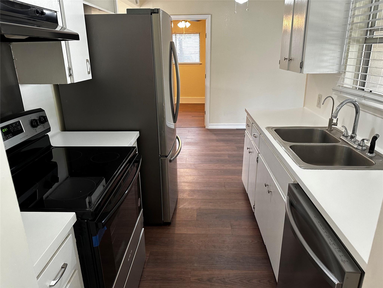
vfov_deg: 56.8
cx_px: 192
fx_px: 266
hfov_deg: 71.6
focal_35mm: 24
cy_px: 144
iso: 200
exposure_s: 1/60
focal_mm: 6.86
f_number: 1.78
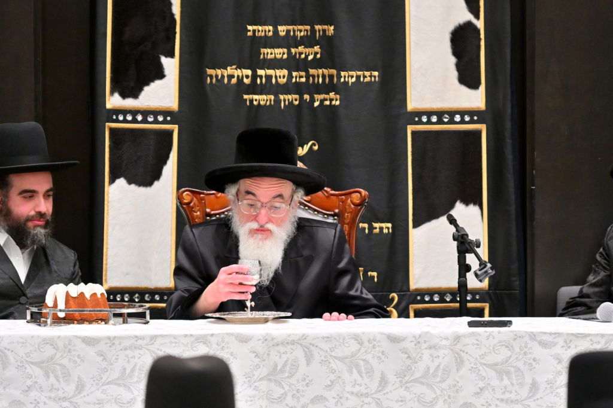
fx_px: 3064
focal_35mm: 180
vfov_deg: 7.6
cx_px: 306
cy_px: 204
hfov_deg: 11.4
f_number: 4
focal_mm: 120
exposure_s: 1/160
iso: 800
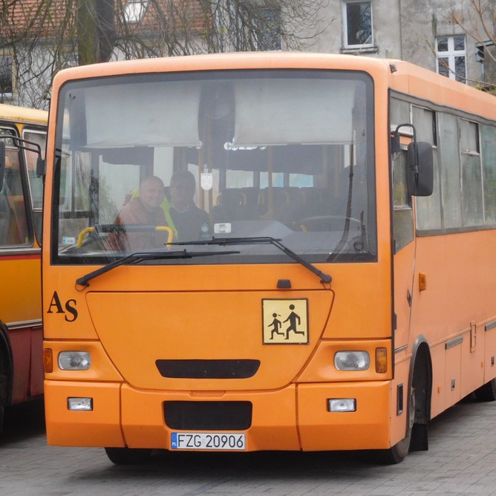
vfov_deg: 14.7
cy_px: 250
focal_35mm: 119
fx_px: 1929
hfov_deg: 14.6
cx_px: 275
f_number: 4.8
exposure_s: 1/250
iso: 250
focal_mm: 17.8
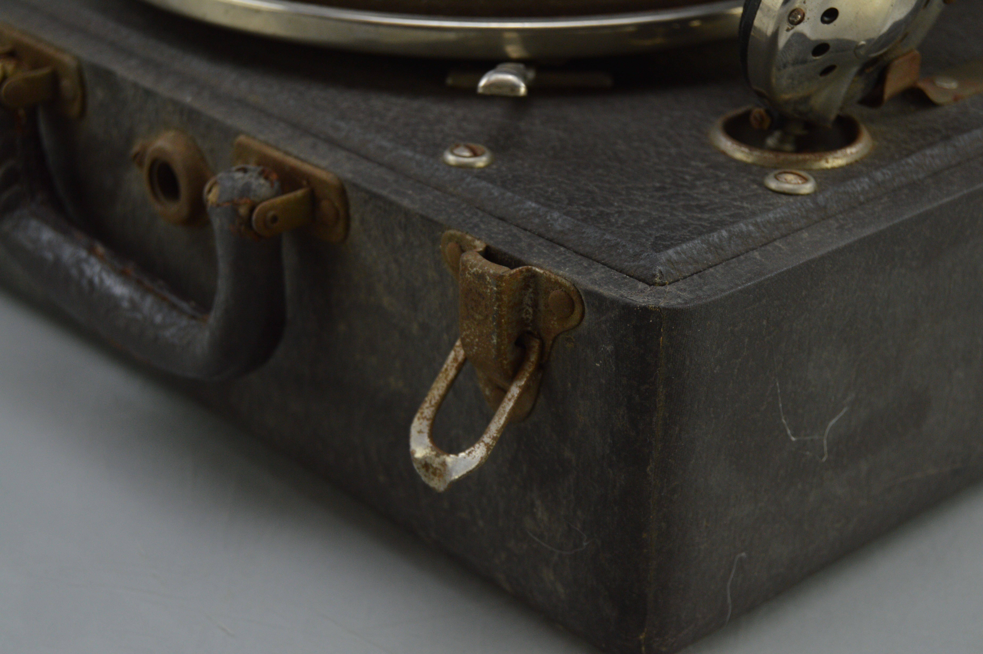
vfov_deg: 16.5
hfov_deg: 24.6
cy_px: 327
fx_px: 2251
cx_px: 492
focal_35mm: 82
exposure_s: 1/125
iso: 400
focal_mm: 55
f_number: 5.6
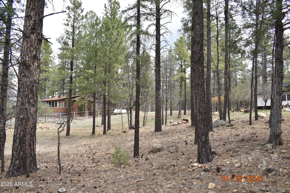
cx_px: 145
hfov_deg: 67.4
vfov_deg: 47.9
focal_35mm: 27
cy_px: 96
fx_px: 217
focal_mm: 18
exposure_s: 1/200
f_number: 5.6
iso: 100
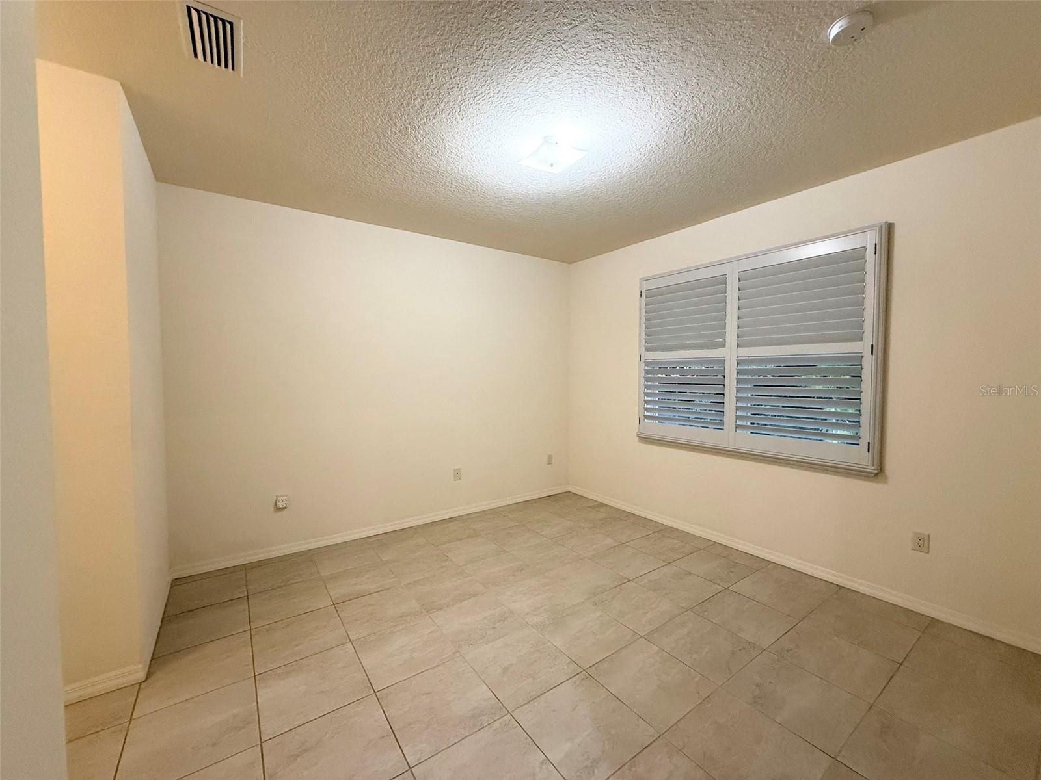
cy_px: 390
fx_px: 421
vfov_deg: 85.7
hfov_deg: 102.1
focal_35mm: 14
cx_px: 520
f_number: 2.2
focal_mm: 2.22
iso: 320
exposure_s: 1/60
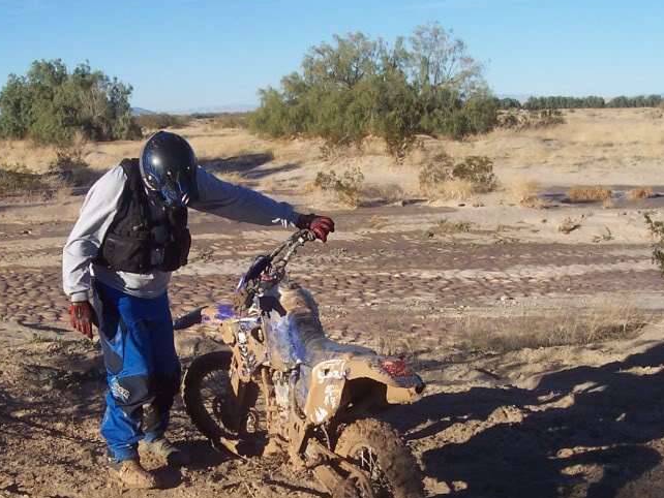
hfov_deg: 32.6
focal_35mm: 59
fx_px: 1132
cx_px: 255
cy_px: 372
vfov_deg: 24.6
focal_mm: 5.6
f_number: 5.6
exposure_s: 1/500
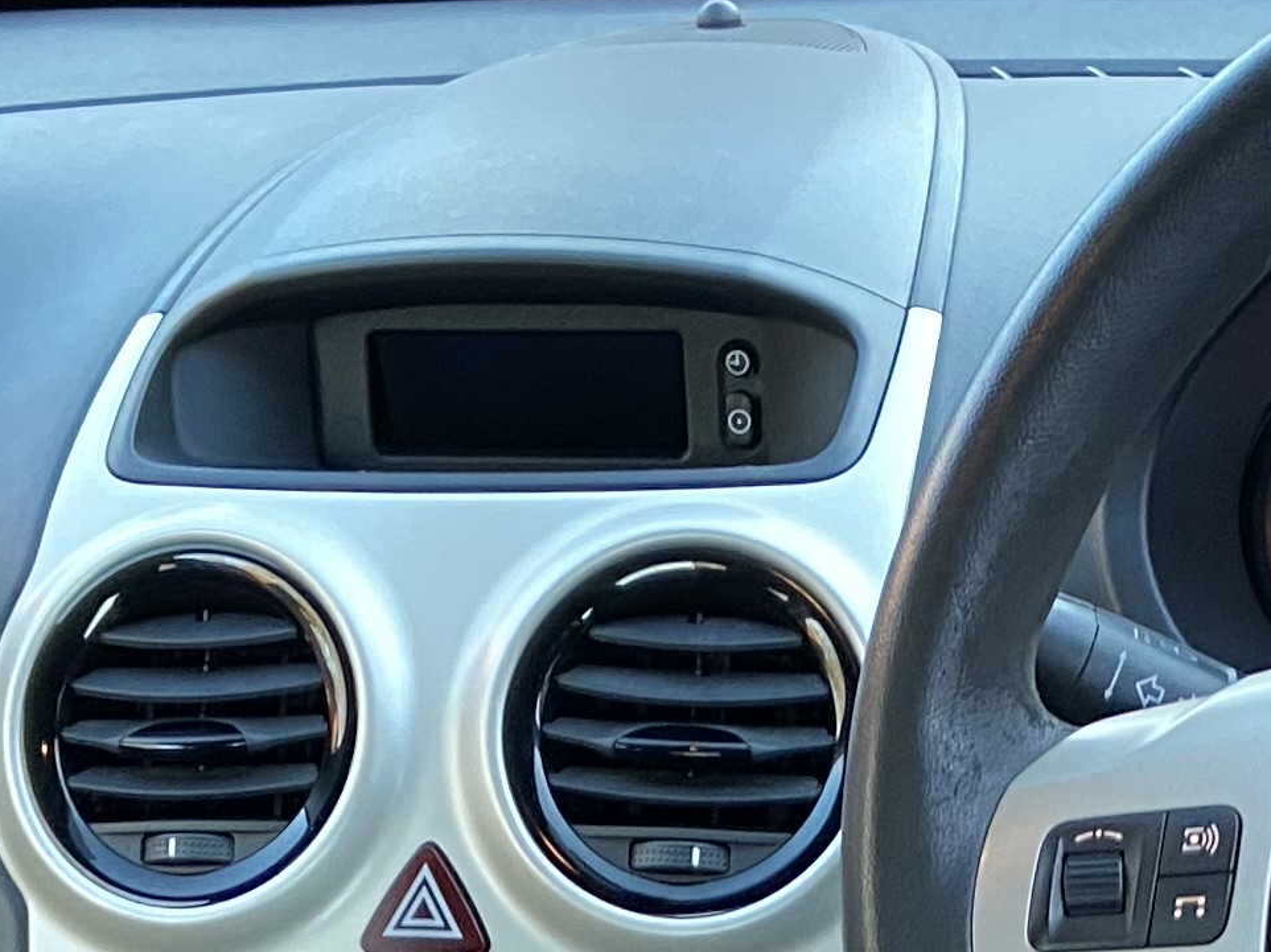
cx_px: 880
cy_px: 1501
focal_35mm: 109
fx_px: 4001
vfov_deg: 12.8
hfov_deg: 18.0
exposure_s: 1/60
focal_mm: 4.25
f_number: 1.8
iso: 200
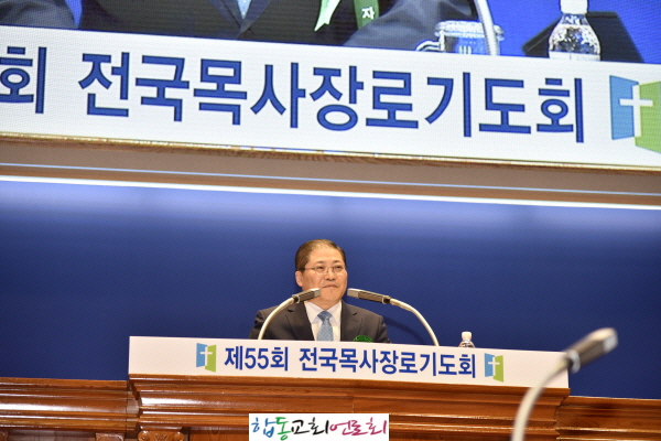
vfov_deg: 11.4
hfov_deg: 17.1
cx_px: 330
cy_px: 220
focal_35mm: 120
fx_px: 2203
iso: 800
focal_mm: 120
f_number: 4
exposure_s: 1/250
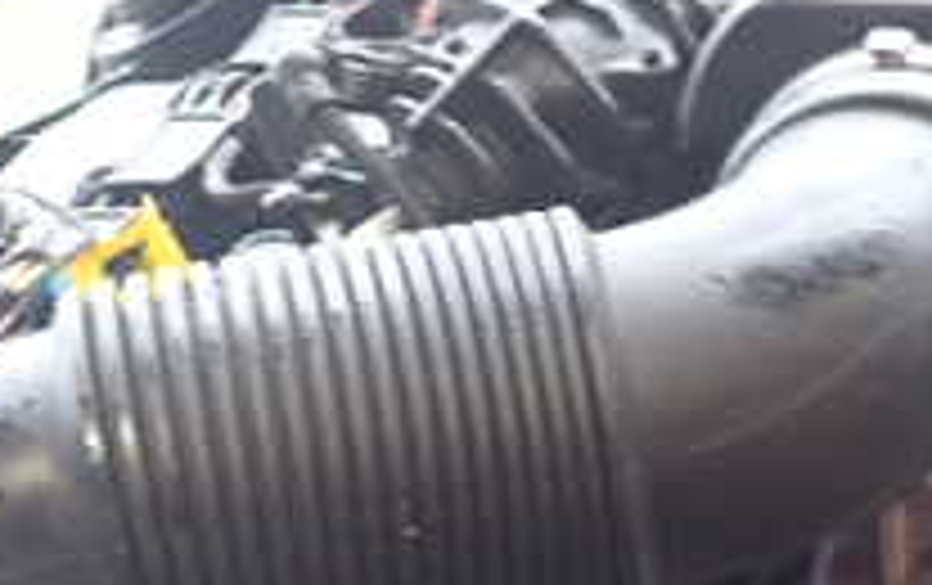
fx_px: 2340
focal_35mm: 92
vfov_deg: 14.1
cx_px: 347
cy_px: 522
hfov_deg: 22.5
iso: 400
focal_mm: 5.4
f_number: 2.3
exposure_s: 1/30
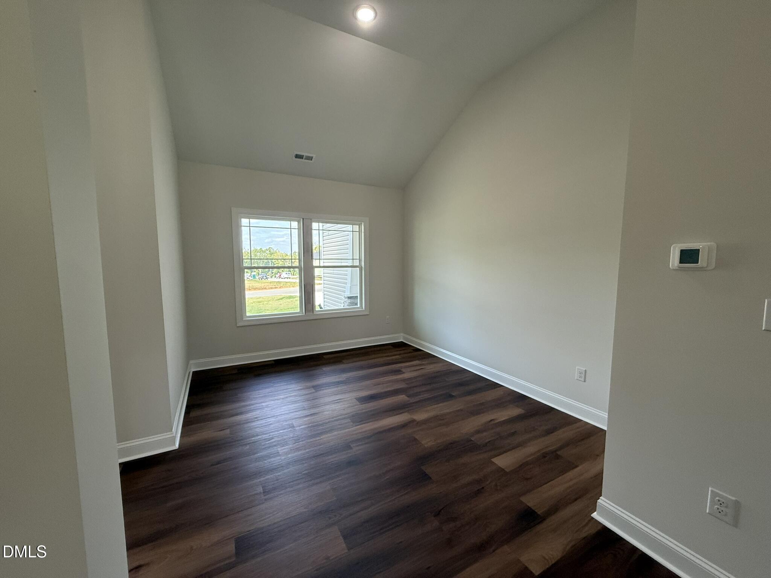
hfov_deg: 102.1
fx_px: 312
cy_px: 289
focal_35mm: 14
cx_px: 386
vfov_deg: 85.7
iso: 160
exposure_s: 1/120
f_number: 2.2
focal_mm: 2.22
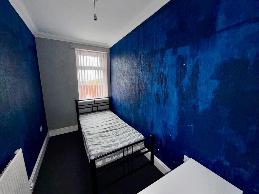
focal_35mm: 14
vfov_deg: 85.7
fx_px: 105
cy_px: 97
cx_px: 130
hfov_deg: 102.1
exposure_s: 1/60
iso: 50
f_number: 2.2
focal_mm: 2.22
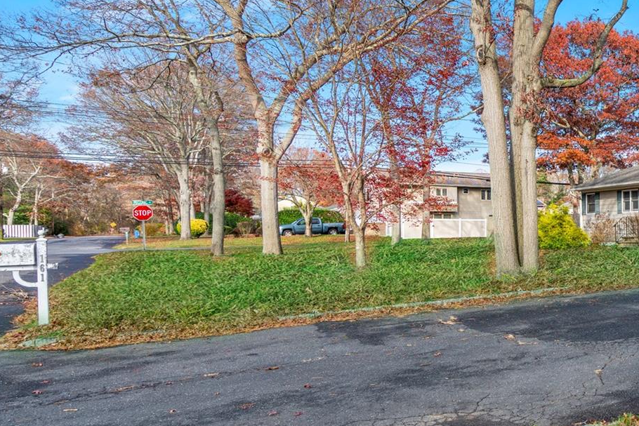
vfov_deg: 36.9
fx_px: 639
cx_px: 694
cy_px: 231
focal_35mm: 36
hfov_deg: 42.4
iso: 125
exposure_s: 1/200
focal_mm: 16
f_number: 5.6
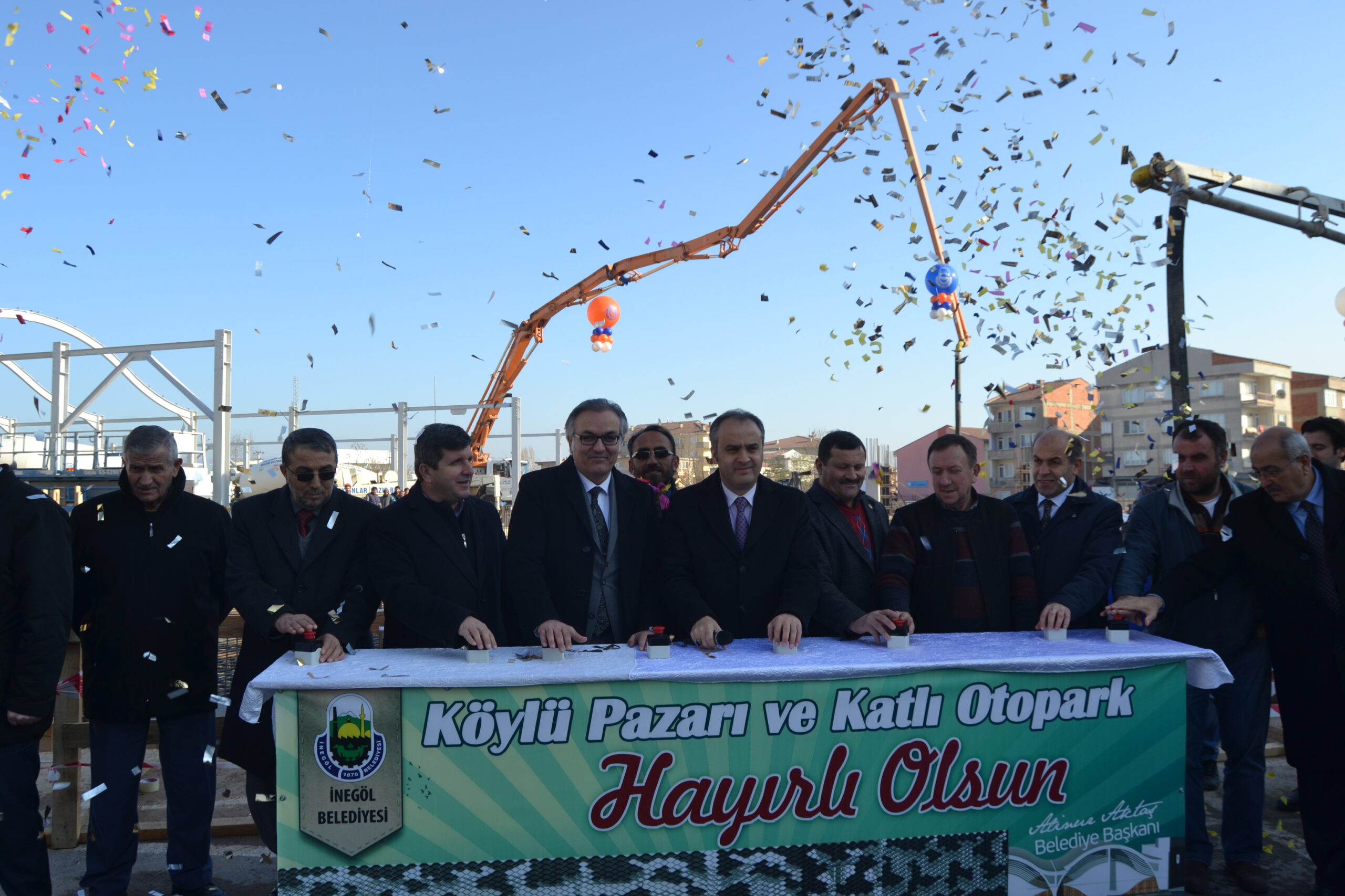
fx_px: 1009
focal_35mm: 27
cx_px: 672
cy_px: 448
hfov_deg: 67.4
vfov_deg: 47.9
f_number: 7.1
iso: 100
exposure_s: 1/200
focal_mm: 18
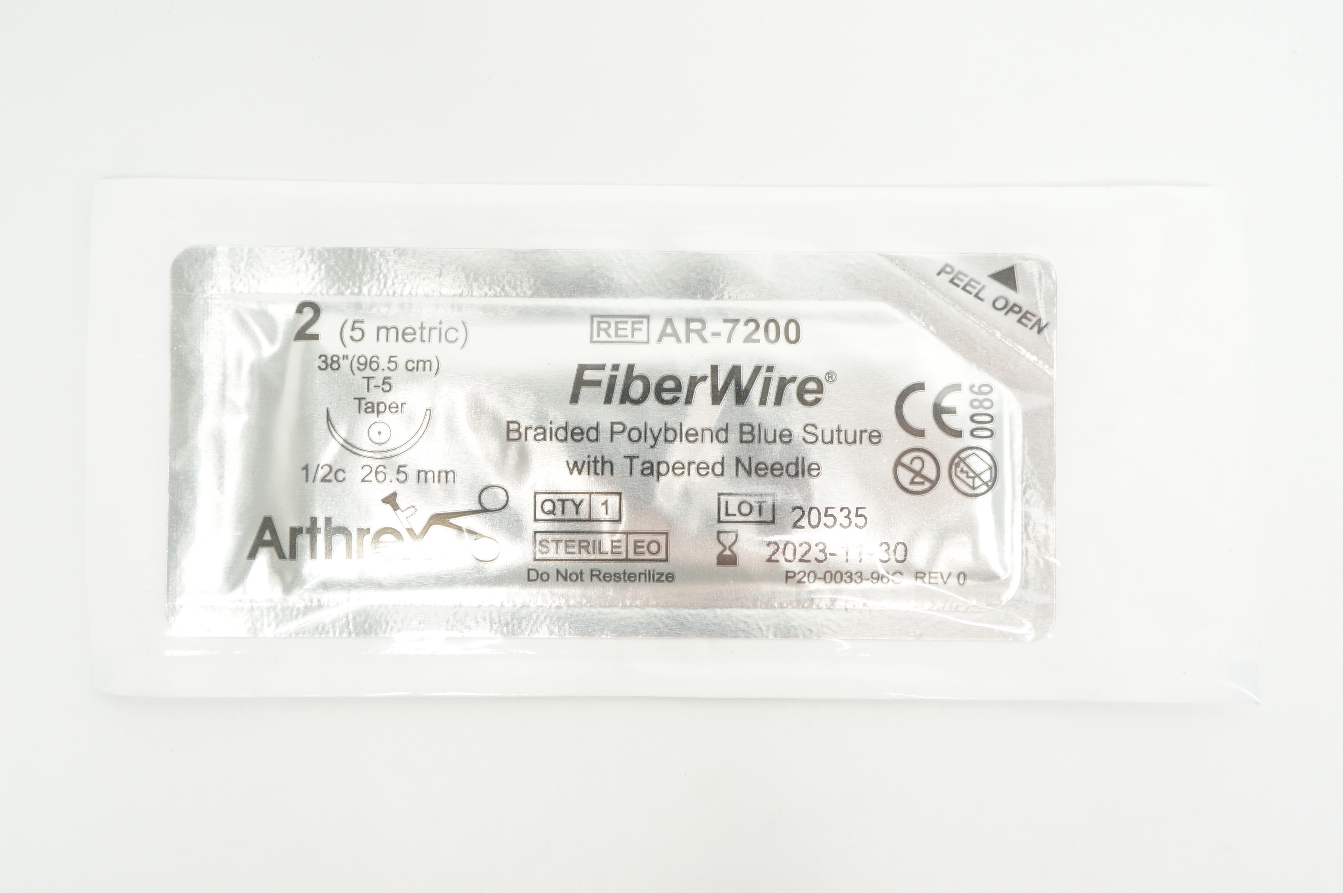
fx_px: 1509
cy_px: 446
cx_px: 672
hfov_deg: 48.0
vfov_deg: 32.9
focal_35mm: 40
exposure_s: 1/20
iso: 400
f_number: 7.1
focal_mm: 27
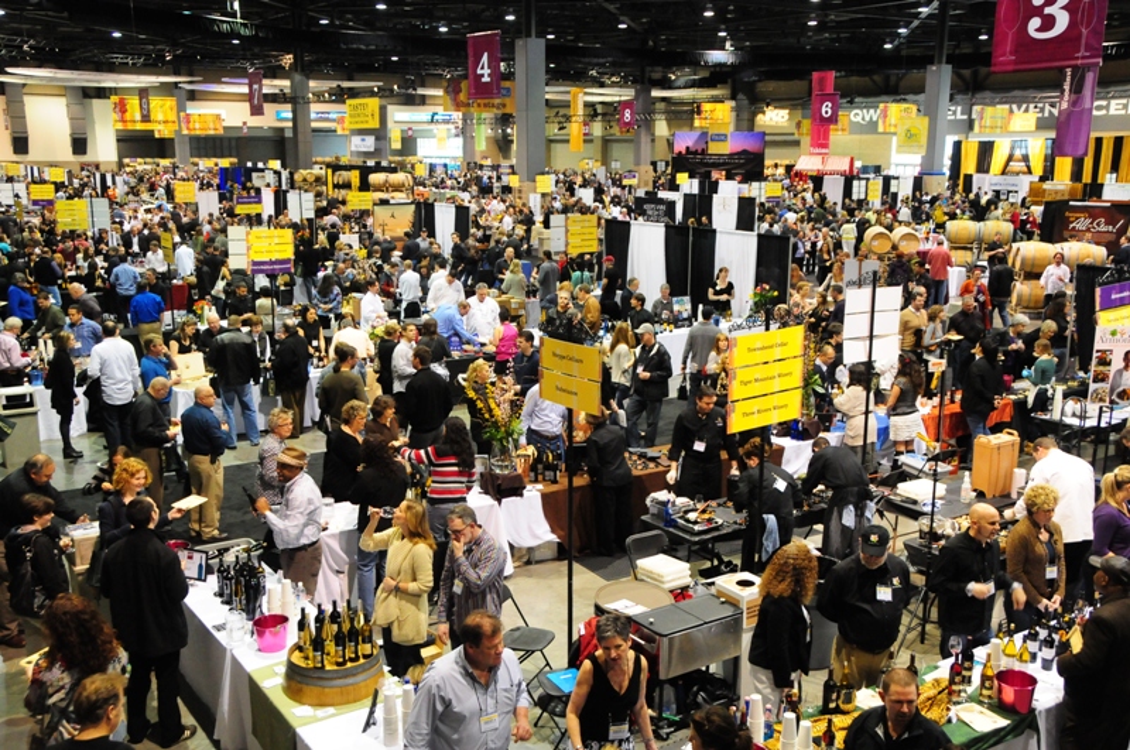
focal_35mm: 36
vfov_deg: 36.8
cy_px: 375
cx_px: 565
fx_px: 1128
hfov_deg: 53.2
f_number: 5.6
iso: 2500
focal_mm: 24
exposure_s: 1/40
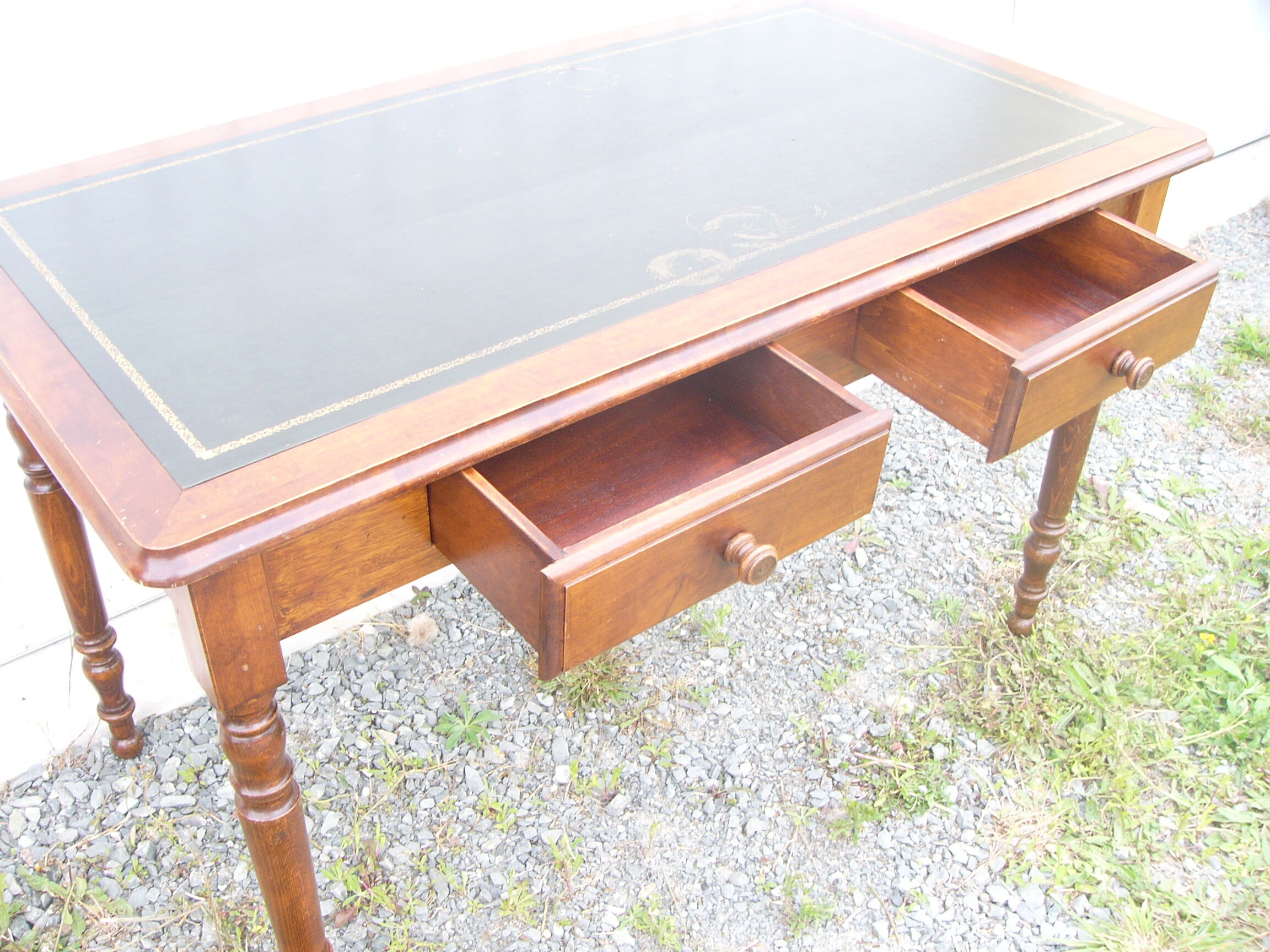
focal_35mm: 36
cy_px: 476
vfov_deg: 39.7
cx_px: 635
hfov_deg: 51.4
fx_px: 1321
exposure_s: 1/60
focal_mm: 6
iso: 75
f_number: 2.8
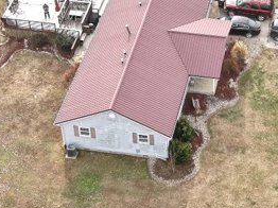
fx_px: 883
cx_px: 236
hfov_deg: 17.7
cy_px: 52
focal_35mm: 110
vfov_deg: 13.4
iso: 840
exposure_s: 1/4000
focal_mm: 8.67
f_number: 1.8
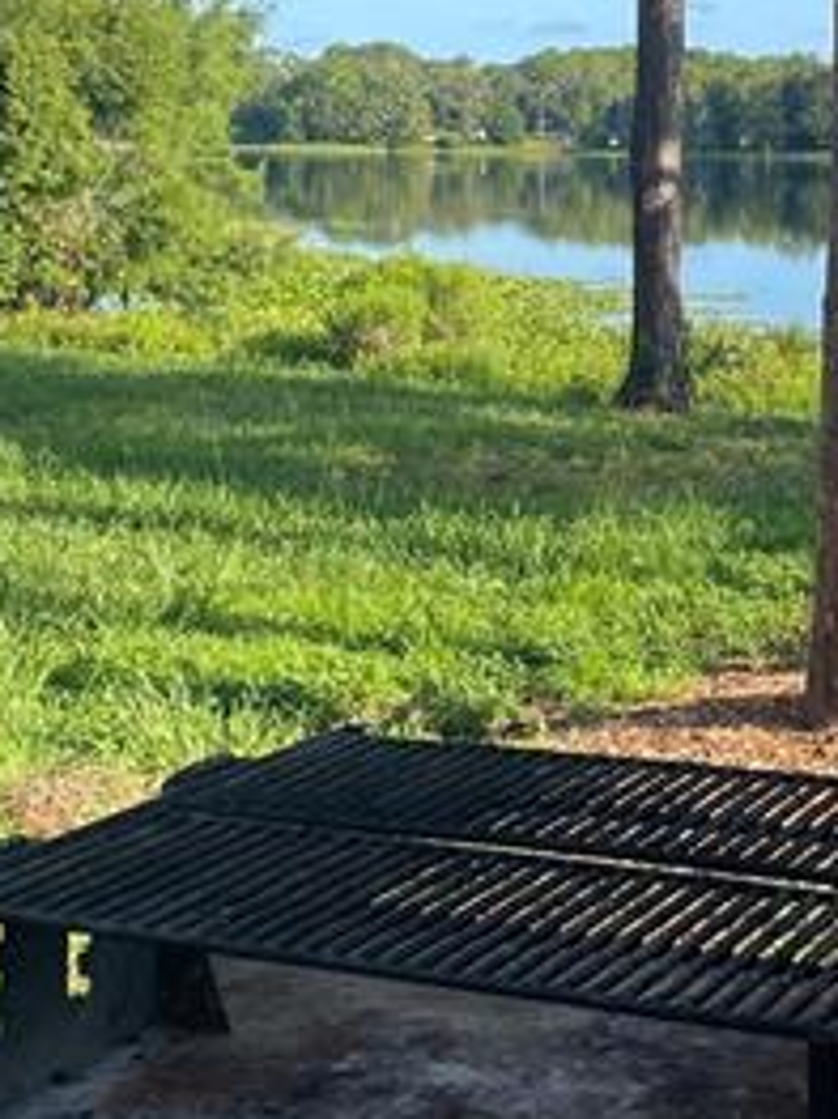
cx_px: 774
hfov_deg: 19.0
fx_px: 2455
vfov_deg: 25.5
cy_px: 379
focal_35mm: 76
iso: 32
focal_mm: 4.2
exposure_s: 1/1114
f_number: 1.6
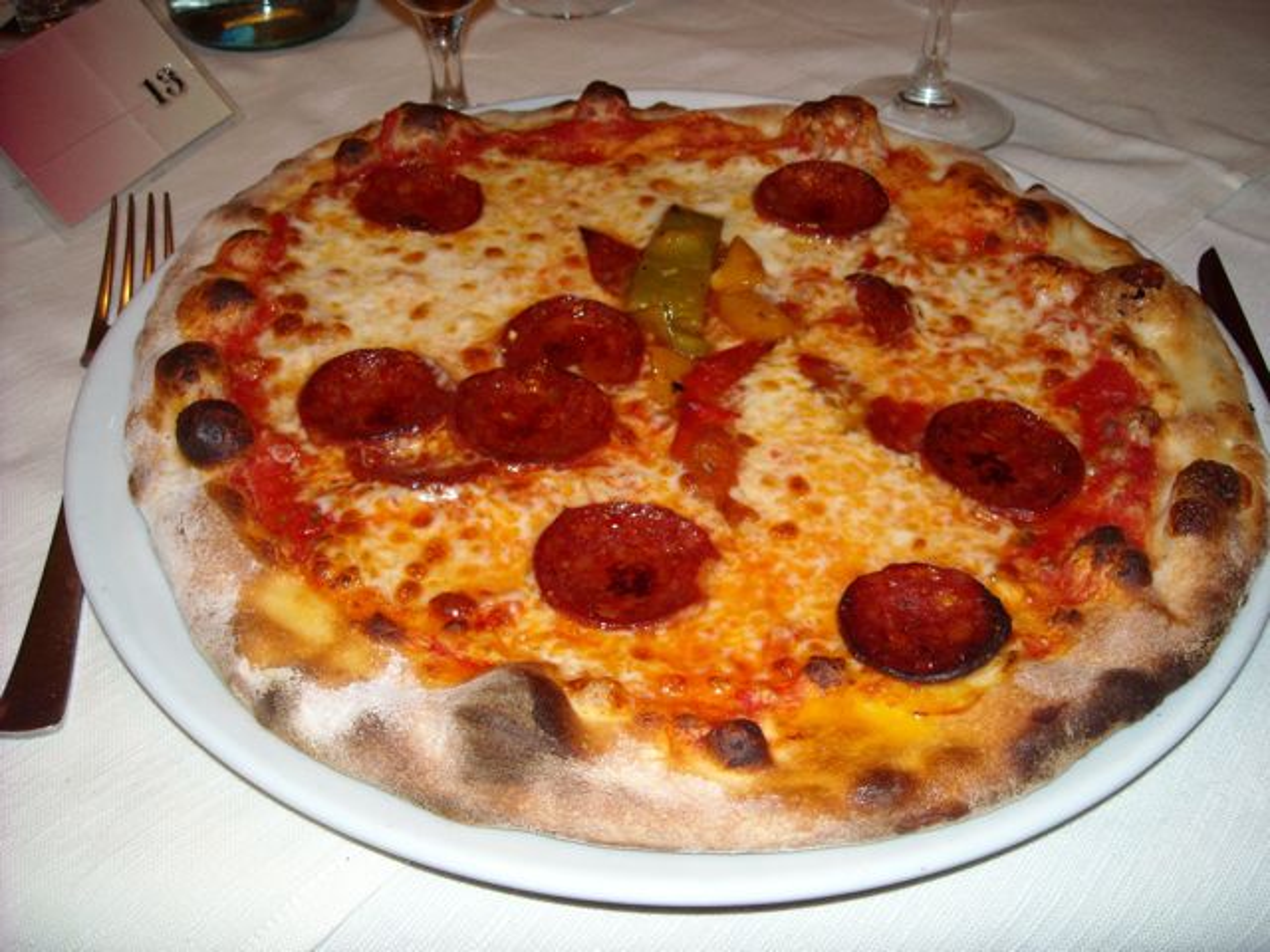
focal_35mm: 35
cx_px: 635
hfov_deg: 52.6
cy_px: 476
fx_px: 1284
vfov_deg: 40.7
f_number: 2.8
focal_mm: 5.7
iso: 200
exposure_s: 1/60
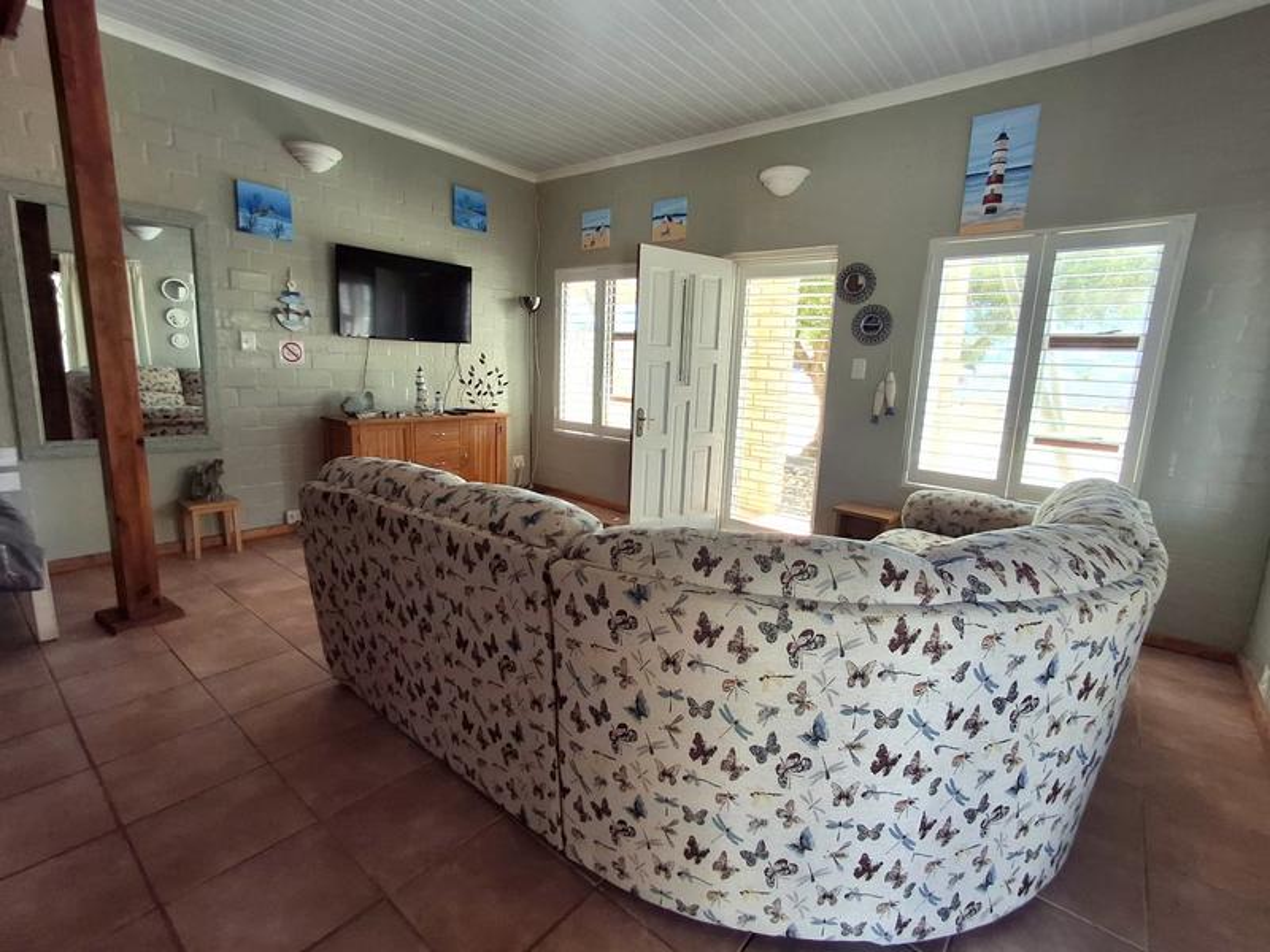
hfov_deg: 94.5
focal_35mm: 16
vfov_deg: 78.1
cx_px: 635
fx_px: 587
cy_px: 476
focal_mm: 1.64
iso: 50
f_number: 2.2
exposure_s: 1/120
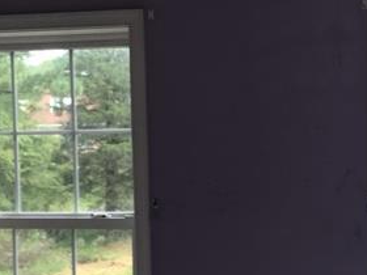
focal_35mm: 80
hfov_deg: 24.2
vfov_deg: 18.3
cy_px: 213
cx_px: 270
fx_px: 848
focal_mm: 3.99
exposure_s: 1/60
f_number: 1.8
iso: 25
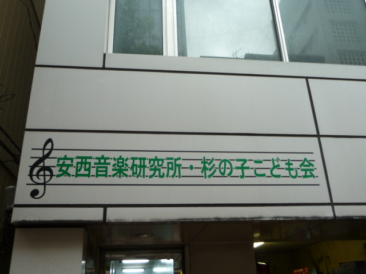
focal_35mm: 35
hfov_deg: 52.6
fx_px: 370
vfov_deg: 40.7
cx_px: 183
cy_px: 137
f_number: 3.5
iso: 160
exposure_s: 1/30
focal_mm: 5.7
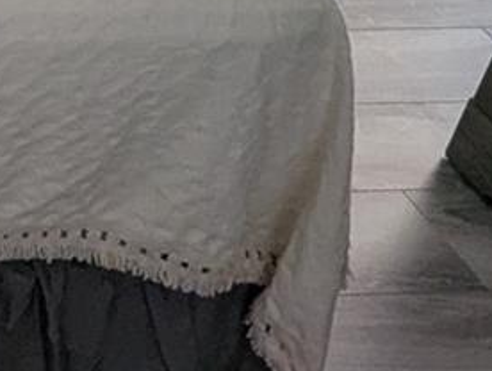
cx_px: -487
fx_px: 1068
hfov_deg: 18.0
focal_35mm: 75
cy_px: -428
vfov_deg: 15.0
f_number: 2.2
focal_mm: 1.95
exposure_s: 1/60
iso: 47
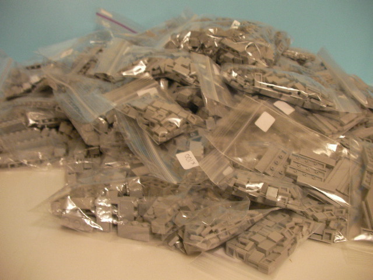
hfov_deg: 49.0
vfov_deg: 37.7
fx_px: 409
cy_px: 140
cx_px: 186
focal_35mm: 38
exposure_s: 1/7.4
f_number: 3.5
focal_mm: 6.3
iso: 200
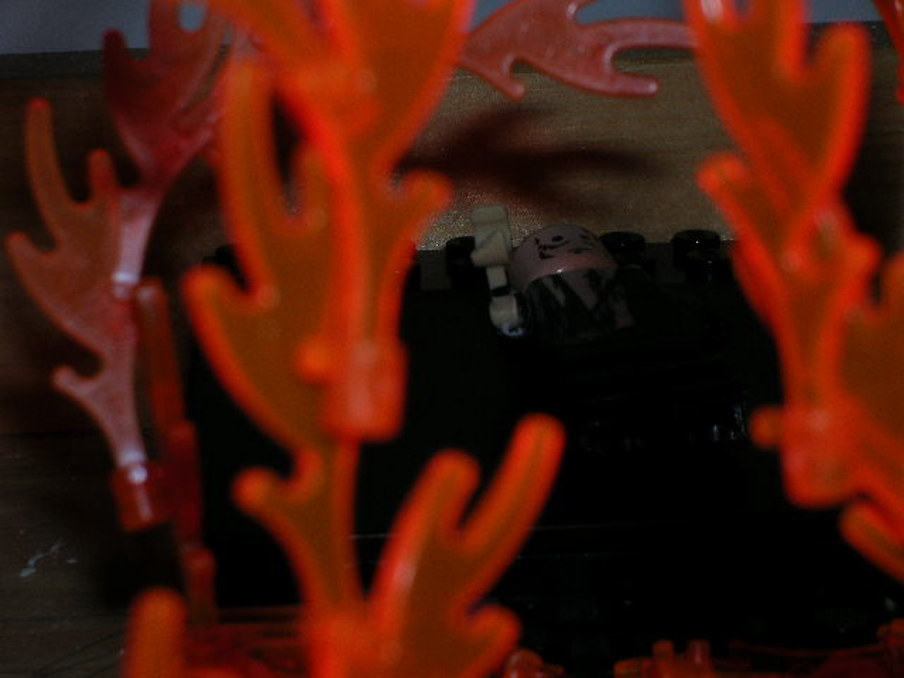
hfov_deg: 19.3
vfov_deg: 14.5
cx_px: 452
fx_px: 2664
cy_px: 339
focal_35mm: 102
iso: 50
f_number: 8.2
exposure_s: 1/60.1
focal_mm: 17.1
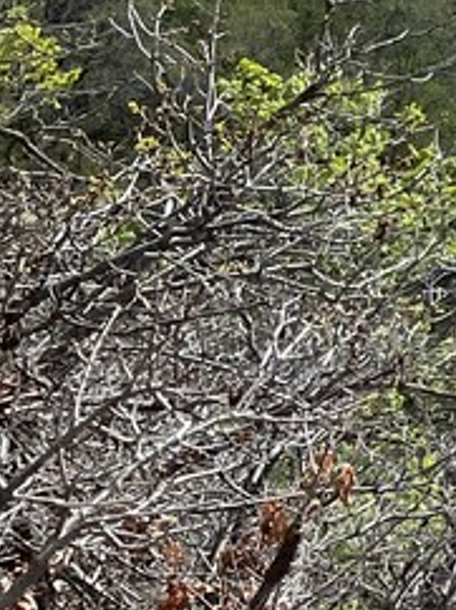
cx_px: 1570
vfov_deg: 11.8
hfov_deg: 7.7
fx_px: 2727
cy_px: -464
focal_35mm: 155
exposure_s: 1/8403
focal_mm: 5.1
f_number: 1.6
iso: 50
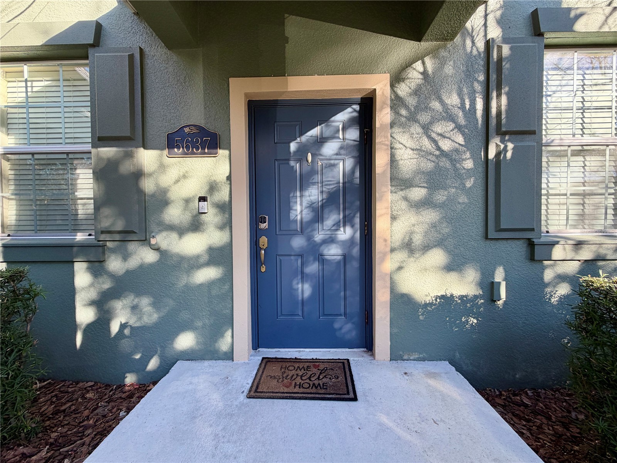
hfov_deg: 102.1
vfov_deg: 85.7
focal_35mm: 14
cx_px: 308
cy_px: 232
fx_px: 250
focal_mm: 2.22
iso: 64
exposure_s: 1/160
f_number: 2.2
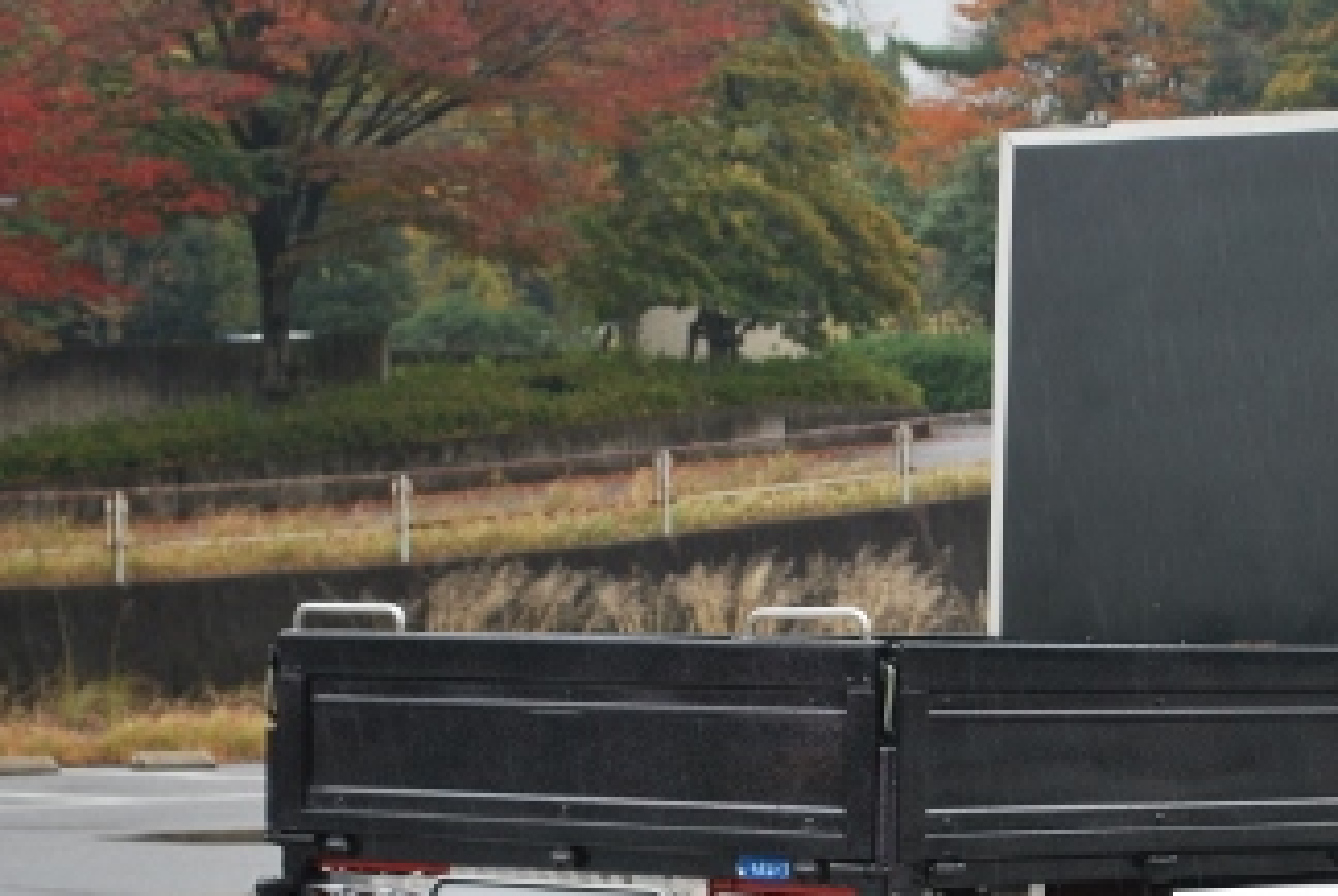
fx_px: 5508
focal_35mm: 148
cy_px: 599
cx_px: 1231
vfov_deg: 9.3
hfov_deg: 13.7
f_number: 5.6
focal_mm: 50
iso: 200
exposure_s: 1/100
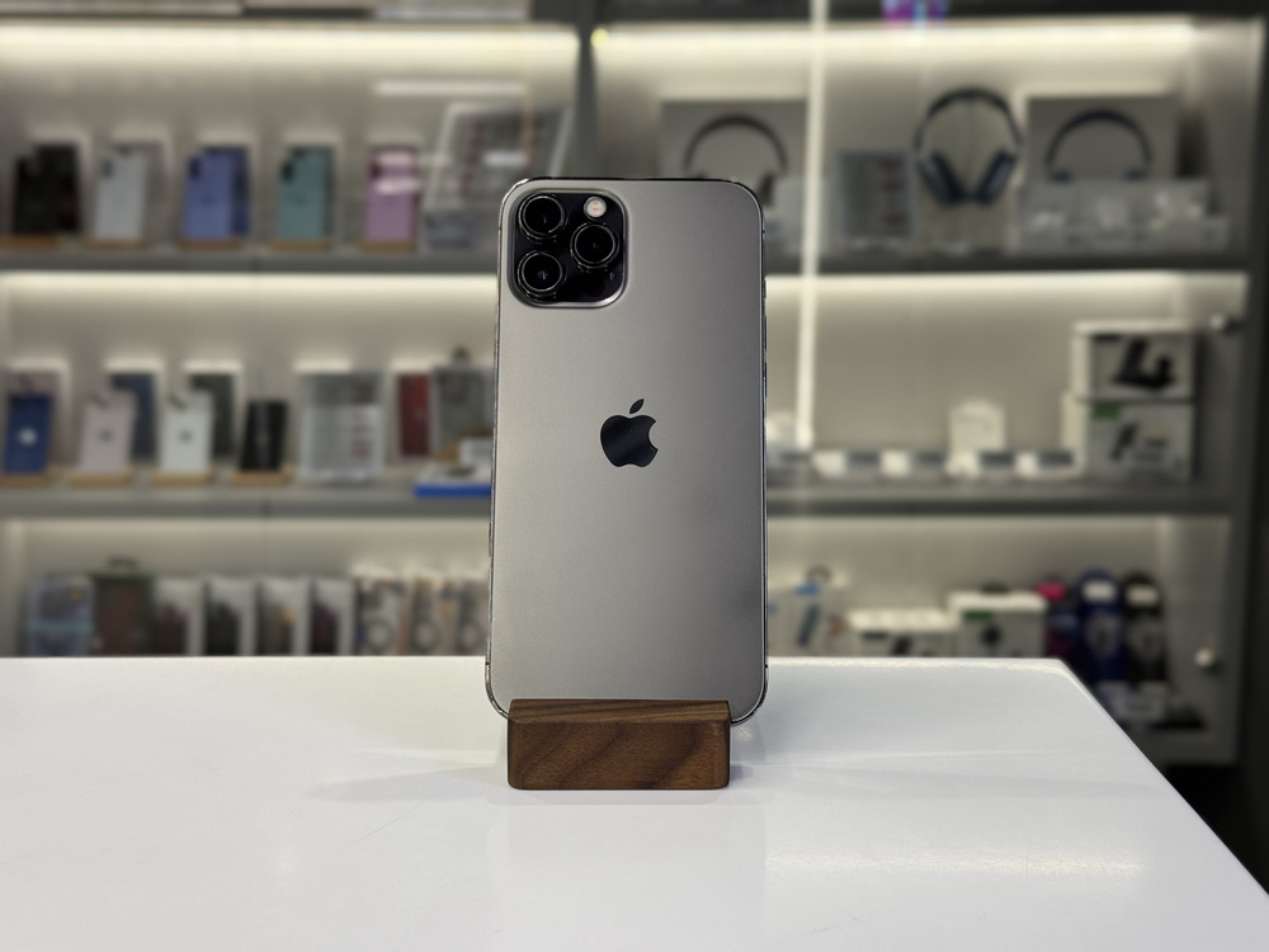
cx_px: 634
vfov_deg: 30.3
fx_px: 1760
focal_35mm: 48
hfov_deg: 39.7
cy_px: 476
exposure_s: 1/50
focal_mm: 6.76
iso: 64
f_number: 1.78
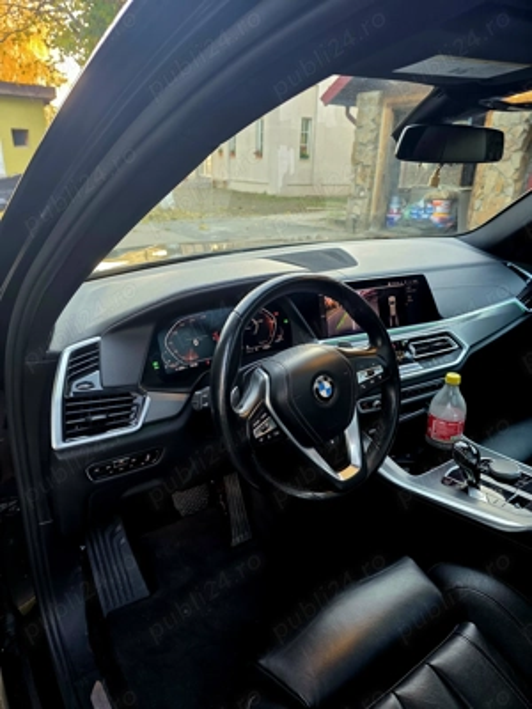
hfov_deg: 58.9
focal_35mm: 23
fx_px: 471
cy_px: 354
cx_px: 266
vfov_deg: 73.9
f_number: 1.7
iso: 100
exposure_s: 1/61.3
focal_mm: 6.3
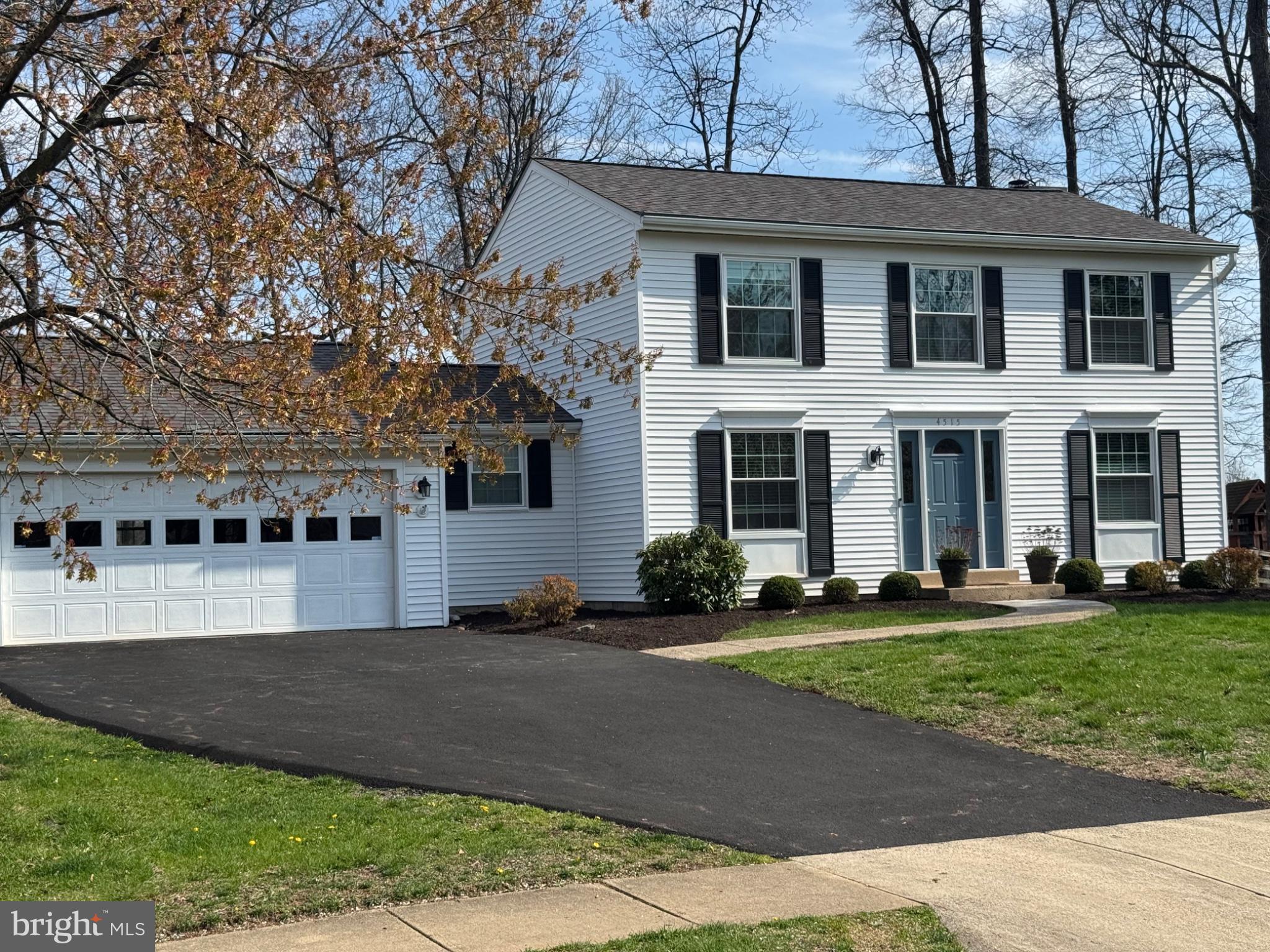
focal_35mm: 48
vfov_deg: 30.3
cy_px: 476
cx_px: 635
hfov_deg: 39.7
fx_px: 1761
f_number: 1.78
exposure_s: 1/3425
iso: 64
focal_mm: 6.76
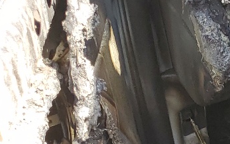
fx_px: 796
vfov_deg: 10.2
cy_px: 152
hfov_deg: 13.5
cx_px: 494
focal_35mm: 127
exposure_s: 1/256
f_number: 1.5
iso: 50
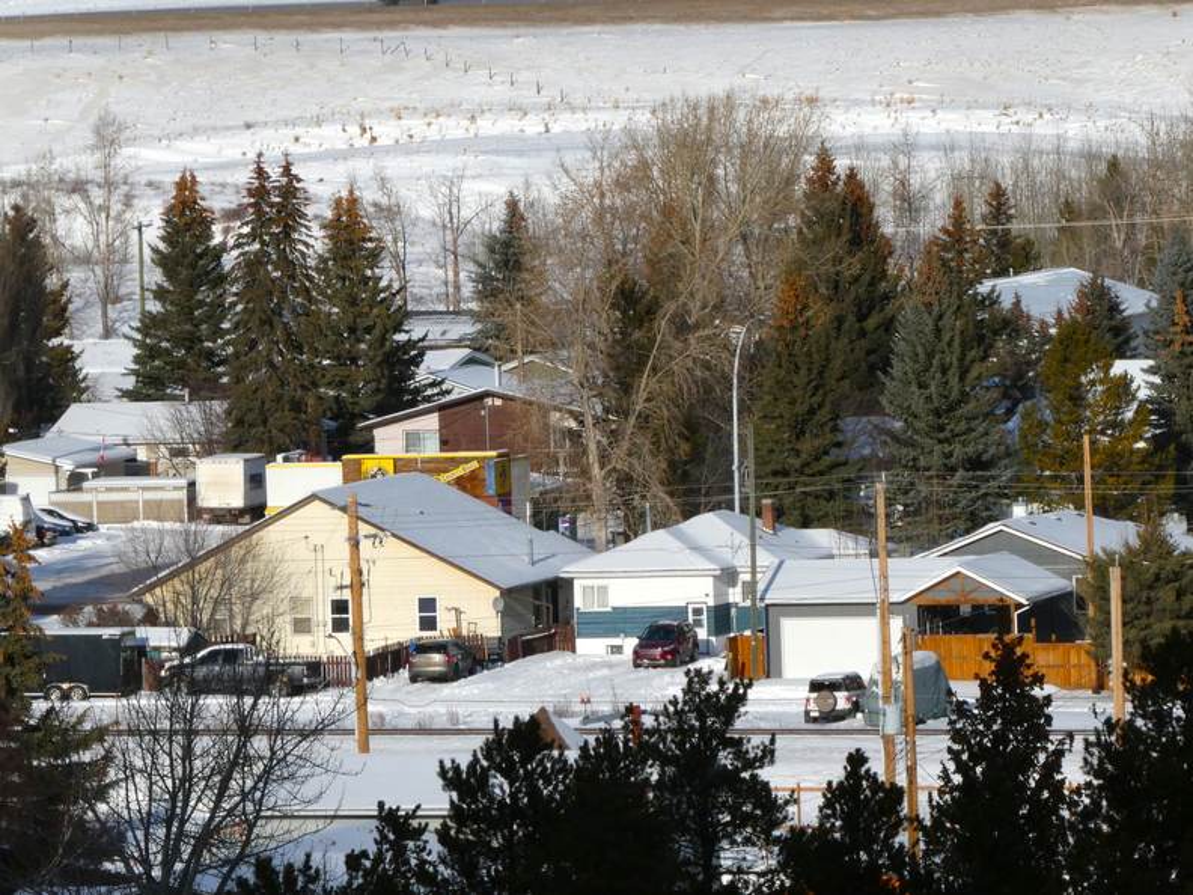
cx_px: 596
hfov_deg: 6.2
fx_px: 11097
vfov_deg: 4.6
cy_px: 448
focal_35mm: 322
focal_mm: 57.7
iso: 200
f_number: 8
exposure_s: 1/1000
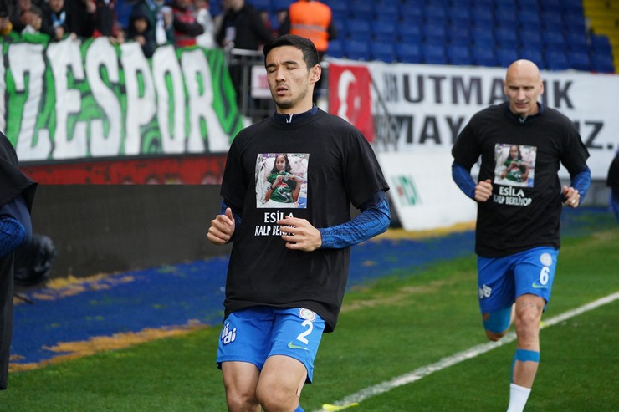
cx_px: 310
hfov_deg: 14.1
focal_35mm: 146
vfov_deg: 9.4
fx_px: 2510
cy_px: 206
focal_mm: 146
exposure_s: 1/2000
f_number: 4.5
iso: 8000
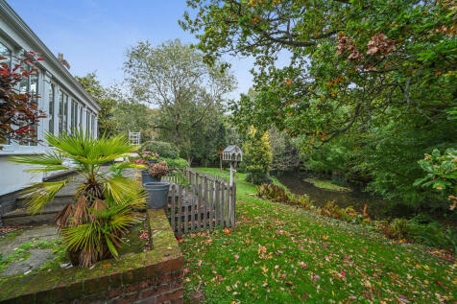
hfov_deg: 104.3
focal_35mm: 14
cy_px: 152
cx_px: 228
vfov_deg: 81.2
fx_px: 178
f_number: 8
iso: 500
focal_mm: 14
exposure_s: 1/50
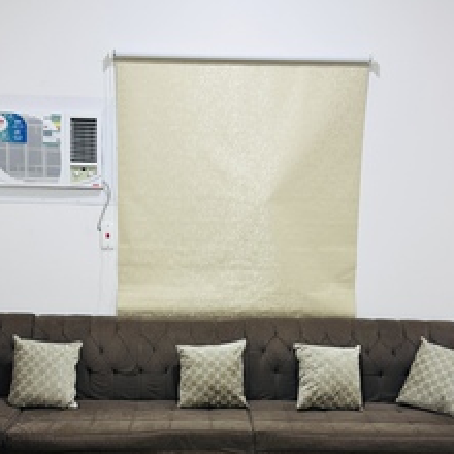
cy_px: 304
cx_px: 203
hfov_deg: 38.3
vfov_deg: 37.9
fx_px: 653
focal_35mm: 44
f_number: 1.78
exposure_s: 1/60
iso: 200
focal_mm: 6.76
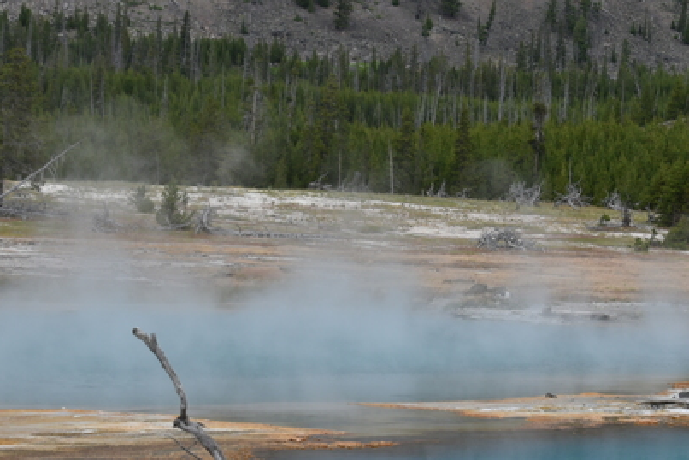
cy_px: 238
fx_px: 2738
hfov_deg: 14.3
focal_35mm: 143
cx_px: 552
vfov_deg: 9.6
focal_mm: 45
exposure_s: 1/160
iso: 100
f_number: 6.3
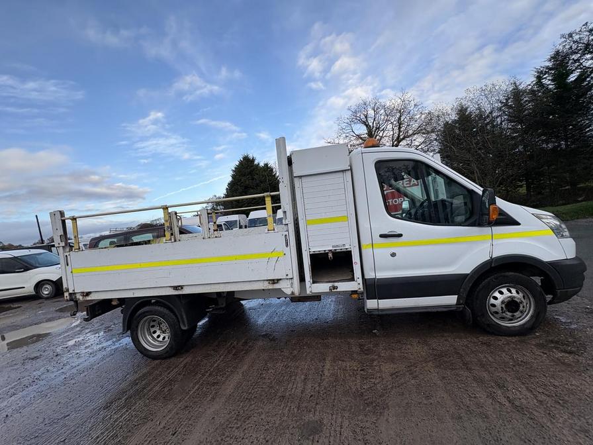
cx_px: 296
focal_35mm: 14
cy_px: 222
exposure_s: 1/467
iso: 40
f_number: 2.2
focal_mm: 2.22
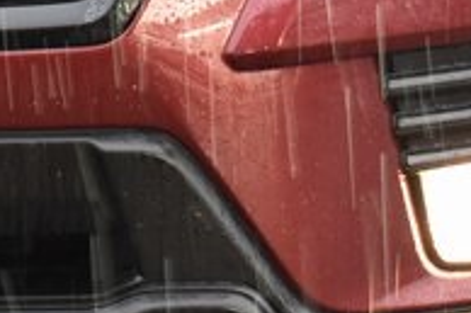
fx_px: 4967
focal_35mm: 380
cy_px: -115
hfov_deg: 5.4
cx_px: -284
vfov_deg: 3.6
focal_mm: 48
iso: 1250
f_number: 5.3
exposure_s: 1/60
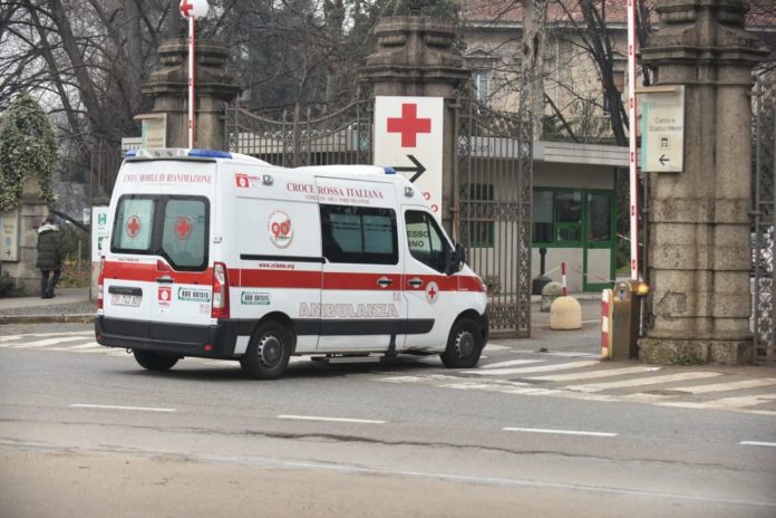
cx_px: 388
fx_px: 1854
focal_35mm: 86
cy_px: 259
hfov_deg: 23.6
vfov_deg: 15.9
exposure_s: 1/1000
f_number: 4.5
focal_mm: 86
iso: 800
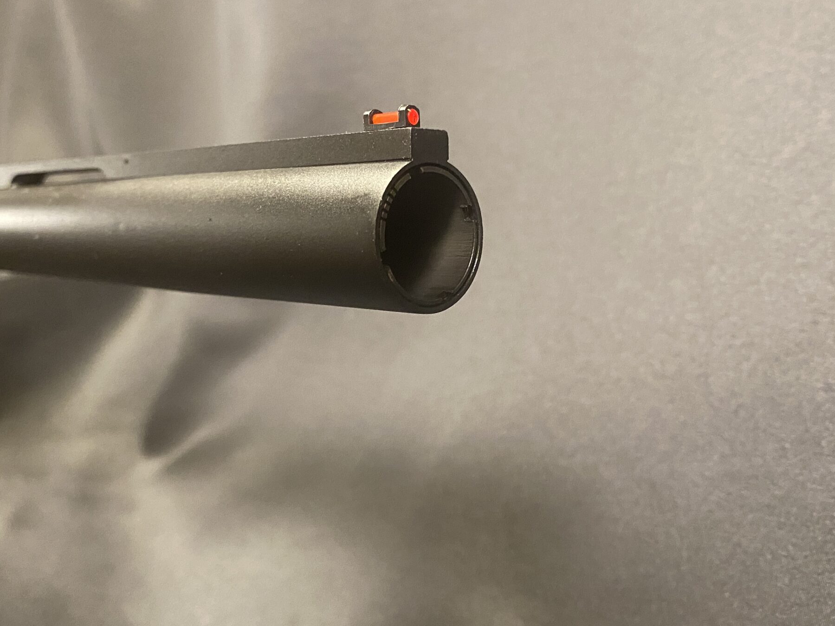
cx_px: 483
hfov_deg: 49.9
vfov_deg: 38.5
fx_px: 892
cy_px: 249
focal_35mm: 37
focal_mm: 4.25
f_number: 1.8
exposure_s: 1/60
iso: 400
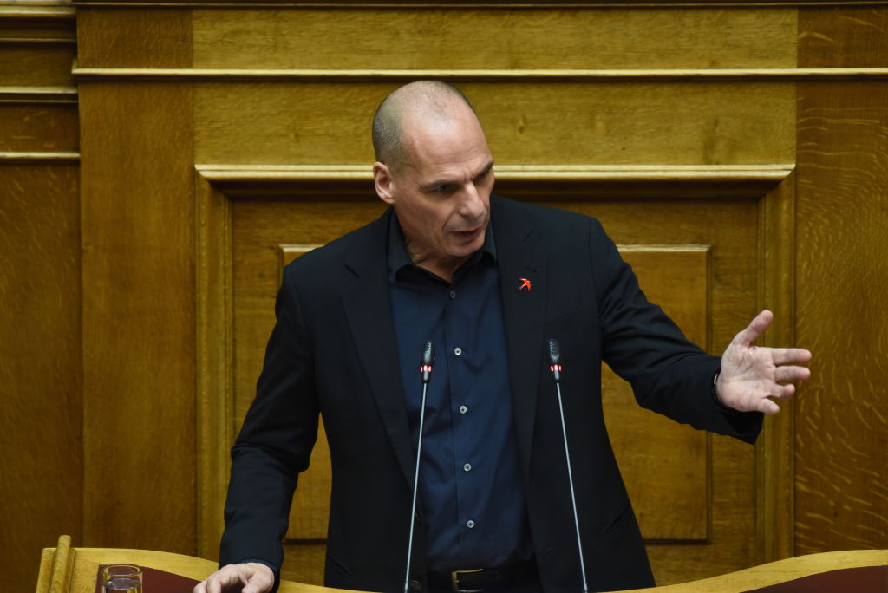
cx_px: 444
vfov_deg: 3.1
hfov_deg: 4.6
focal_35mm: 450
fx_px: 11106
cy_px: 296
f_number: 5.6
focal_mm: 450
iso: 2000
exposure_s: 1/200
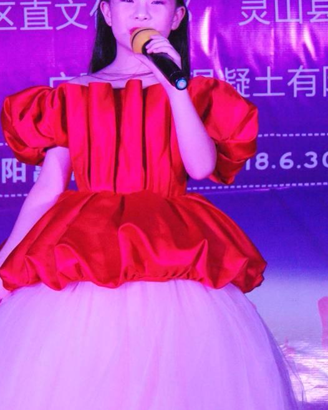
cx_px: 133
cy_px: 171
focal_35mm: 338
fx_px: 4100
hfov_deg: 4.6
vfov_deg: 5.7
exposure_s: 1/125
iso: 250
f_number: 4.1
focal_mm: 44.9
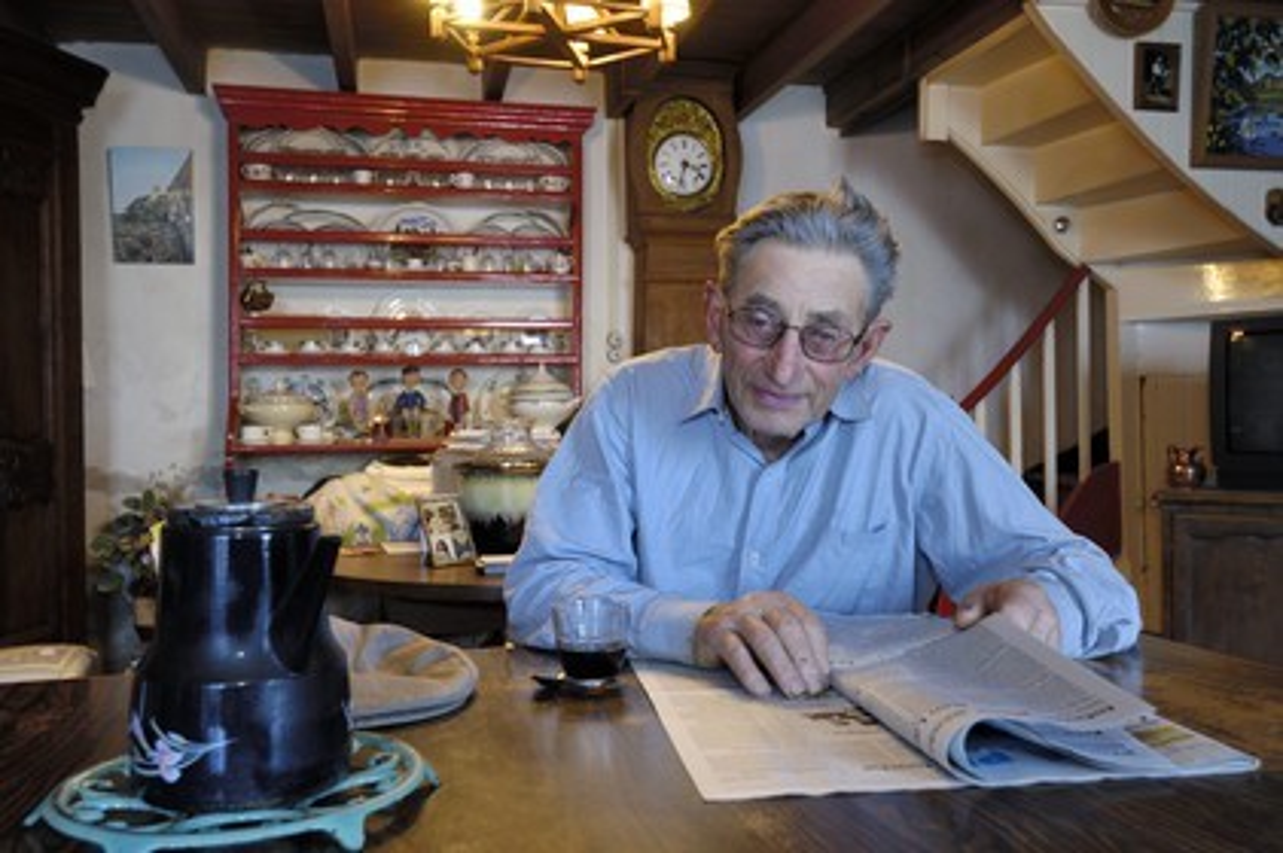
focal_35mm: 33
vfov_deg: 39.9
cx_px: 642
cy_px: 426
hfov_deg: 57.3
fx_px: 1175
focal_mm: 22
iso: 100
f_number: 5.6
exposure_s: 1/1.43
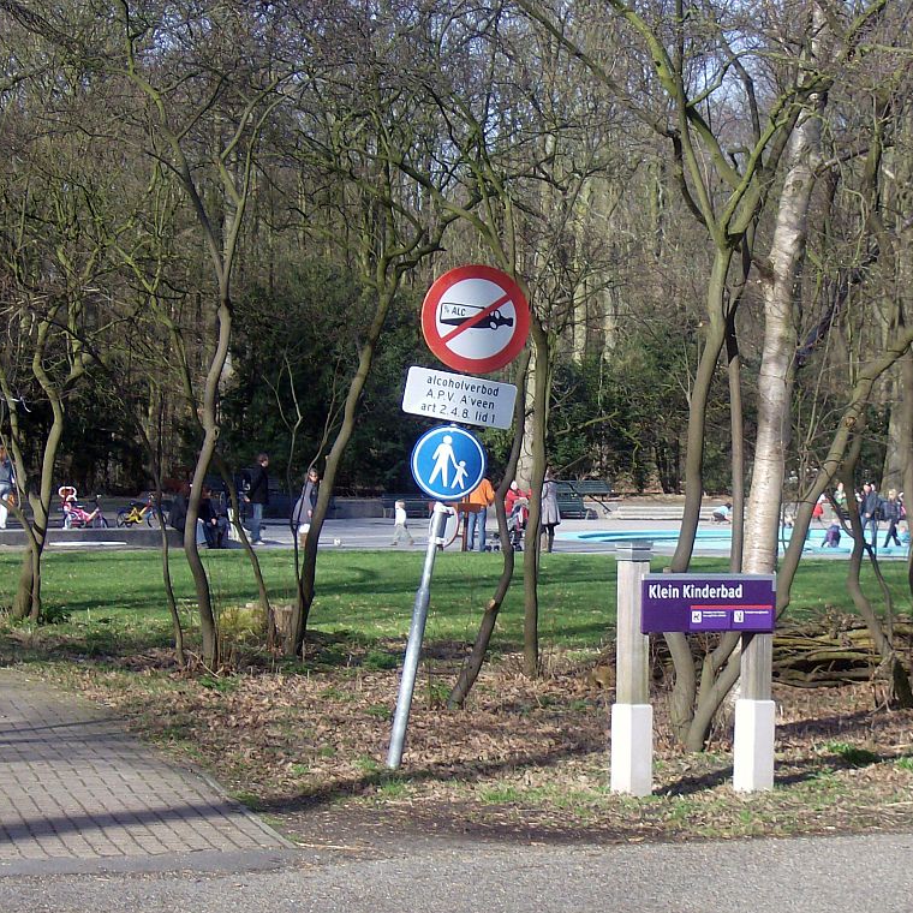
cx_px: 548
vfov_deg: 17.2
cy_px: 457
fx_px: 3014
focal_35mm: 101
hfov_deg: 17.2
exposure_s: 1/384
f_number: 4.2
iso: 100
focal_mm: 14.1
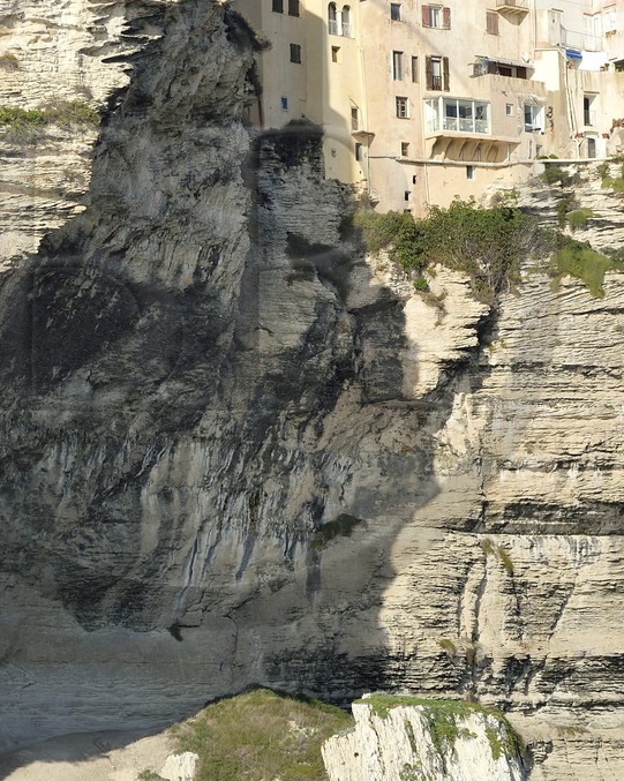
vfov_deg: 11.1
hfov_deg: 8.9
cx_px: 201
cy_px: 270
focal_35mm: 173
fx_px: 3996
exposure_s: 1/500
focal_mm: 78
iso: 200
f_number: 10
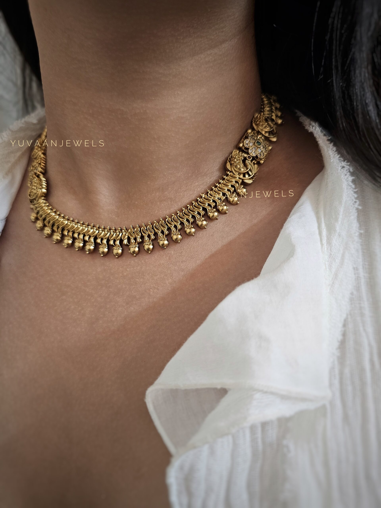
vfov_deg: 73.9
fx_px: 338
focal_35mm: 23
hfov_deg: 58.9
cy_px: 254
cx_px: 190
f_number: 1.7
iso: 250
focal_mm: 6.3
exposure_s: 1/100
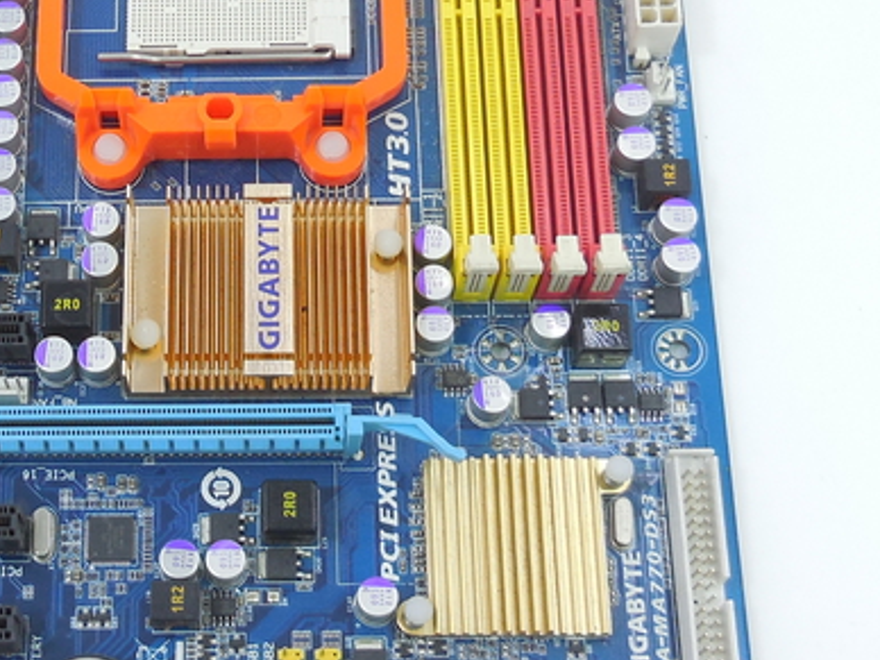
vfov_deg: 22.2
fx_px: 1678
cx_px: 211
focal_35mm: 66
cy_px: 354
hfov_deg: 28.9
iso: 125
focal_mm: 4.5
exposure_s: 1/40
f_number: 3.1
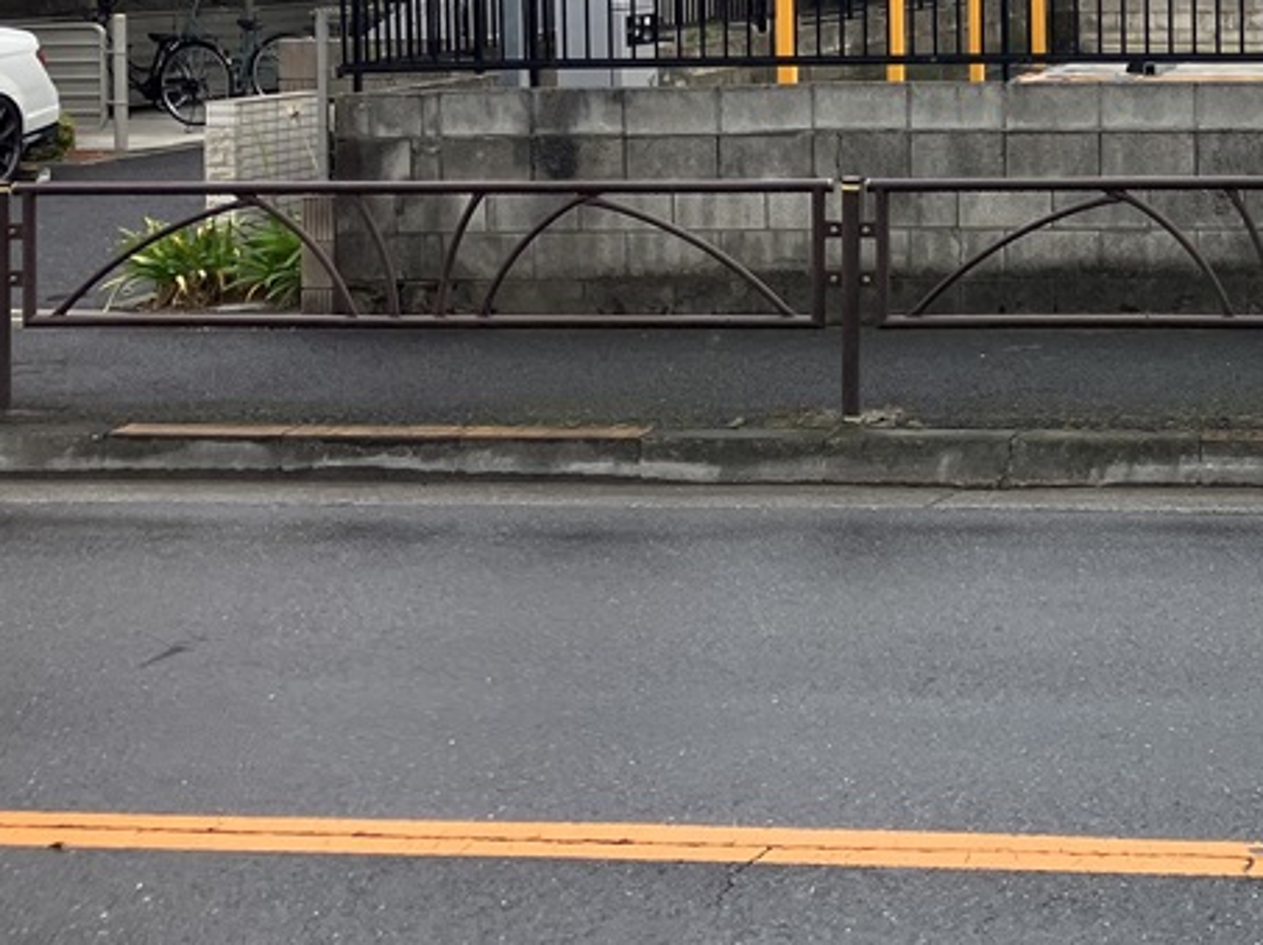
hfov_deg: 27.5
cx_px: 1303
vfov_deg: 21.2
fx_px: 2406
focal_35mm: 66
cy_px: -59
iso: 32
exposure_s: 1/1350
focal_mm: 3.99
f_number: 1.8
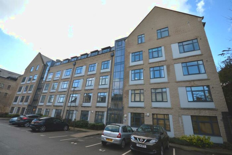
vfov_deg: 77.3
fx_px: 97
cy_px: 78
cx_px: 116
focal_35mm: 15
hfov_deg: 100.4
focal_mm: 10
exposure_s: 1/160
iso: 100
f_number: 6.3
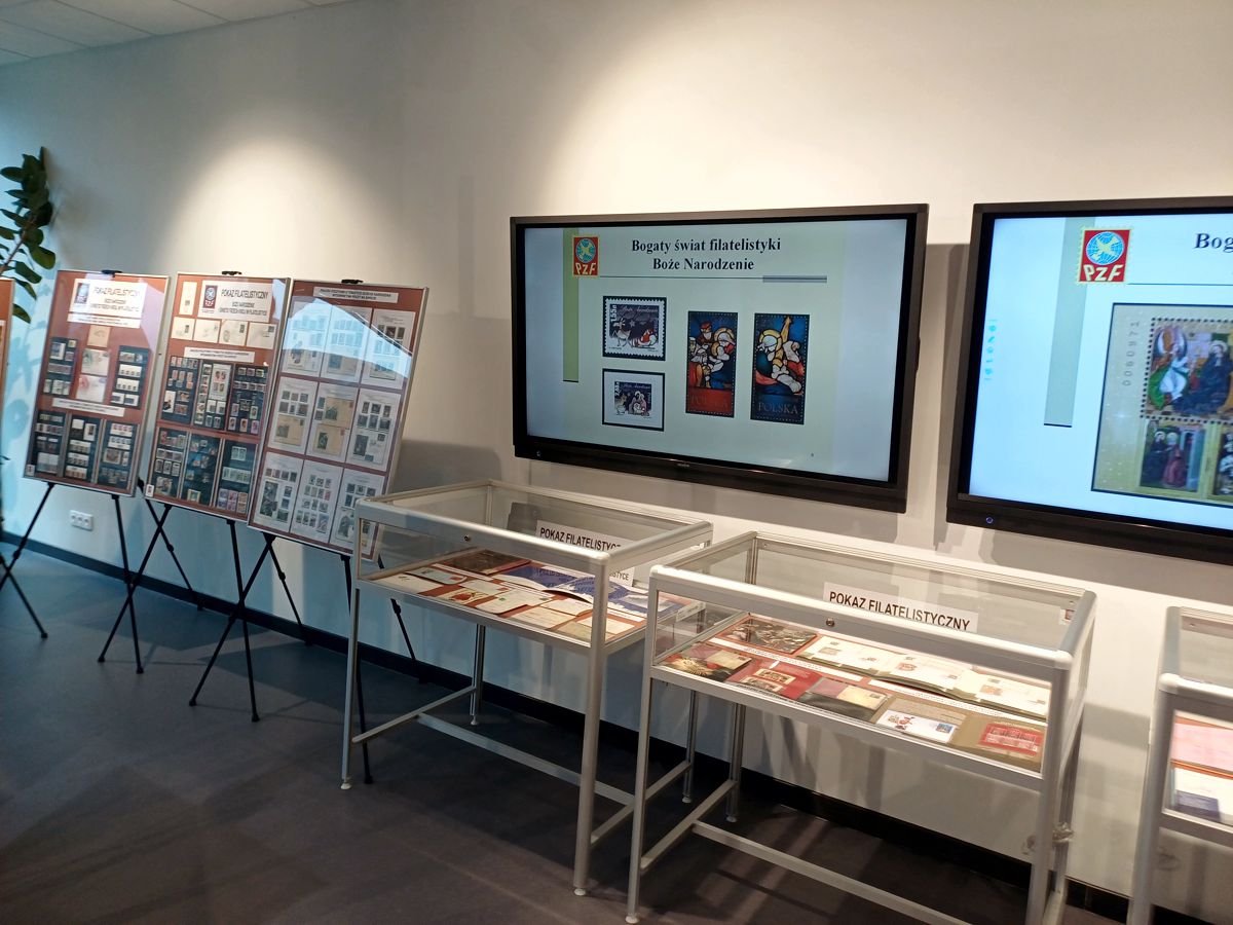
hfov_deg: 69.4
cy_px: 462
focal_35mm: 25
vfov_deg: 54.9
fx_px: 890
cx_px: 616
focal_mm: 4.65
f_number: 1.8
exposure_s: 1/50
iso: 100
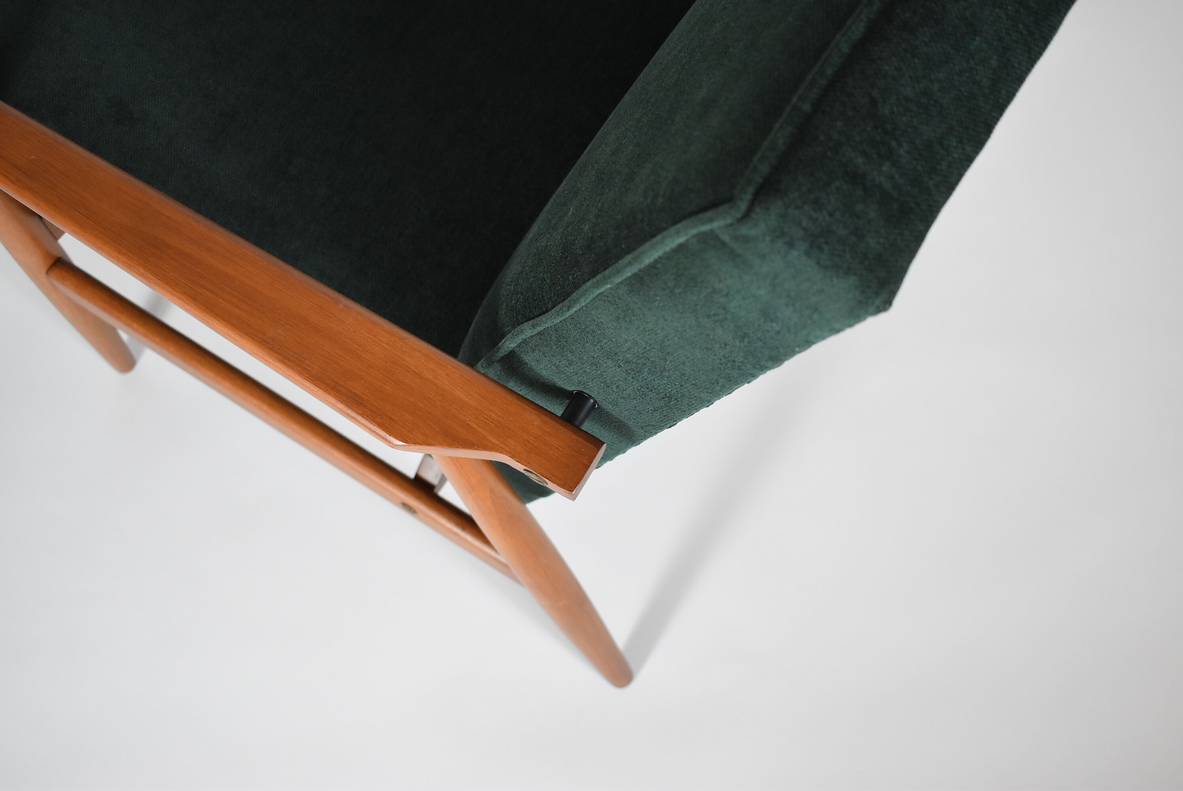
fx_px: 1283
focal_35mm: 39
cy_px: 396
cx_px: 592
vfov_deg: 34.3
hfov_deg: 49.5
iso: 1600
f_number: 4
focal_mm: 26
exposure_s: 1/125
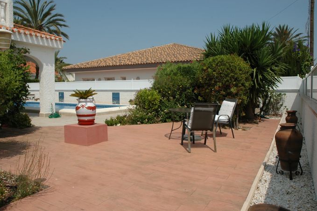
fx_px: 247
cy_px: 105
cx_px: 153
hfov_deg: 65.4
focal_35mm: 28
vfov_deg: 46.4
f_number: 11
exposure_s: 1/500
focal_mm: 18
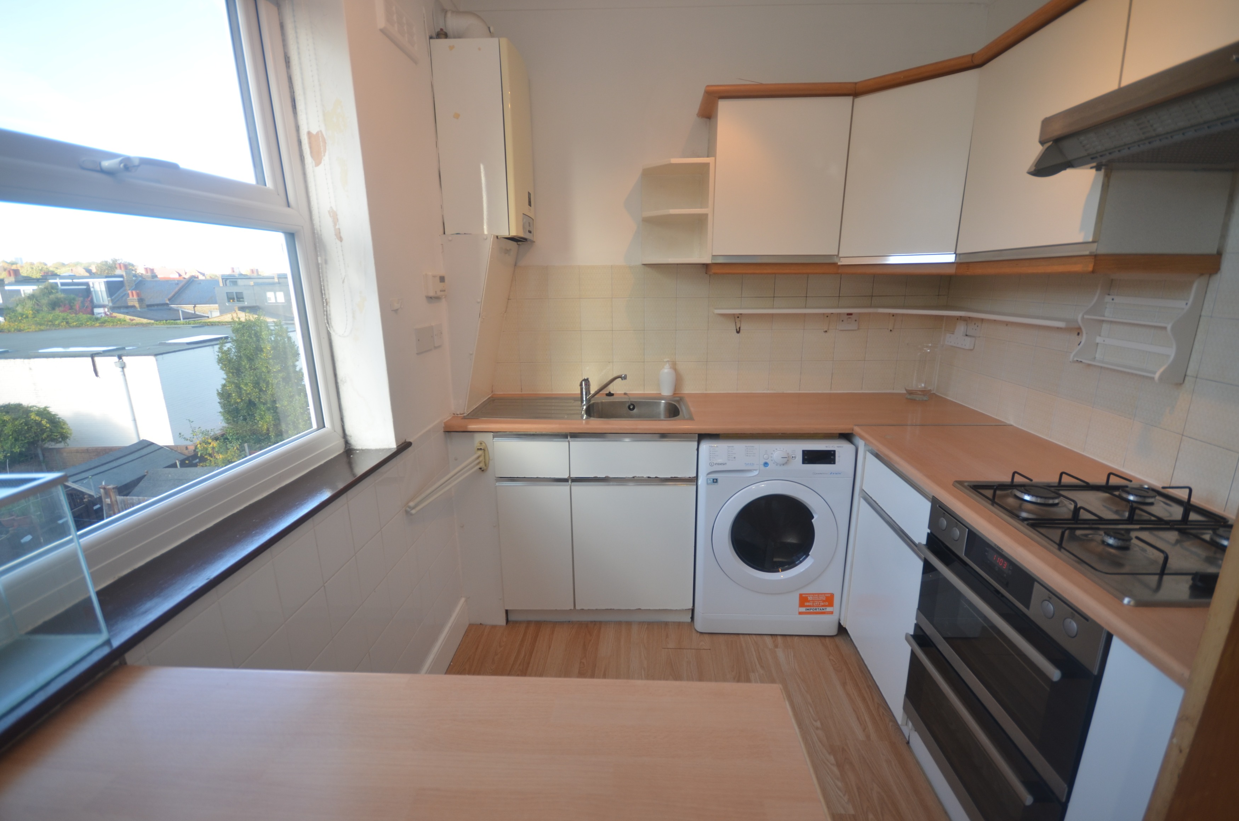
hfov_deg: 100.5
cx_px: 620
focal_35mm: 15
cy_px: 410
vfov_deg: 77.1
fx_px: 515
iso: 200
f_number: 4.5
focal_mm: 10
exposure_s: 1/80
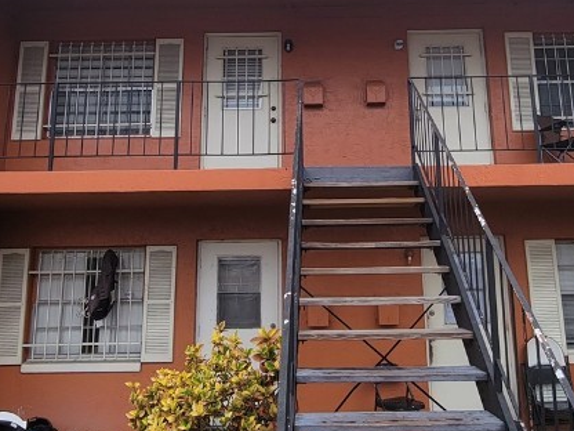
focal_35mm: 32
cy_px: 162
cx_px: 308
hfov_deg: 56.8
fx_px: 531
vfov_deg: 43.8
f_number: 2.2
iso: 50
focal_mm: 2.2
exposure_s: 1/1576
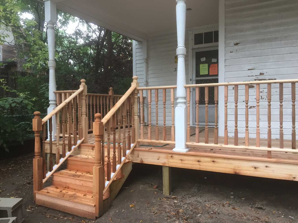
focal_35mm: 29
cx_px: 149
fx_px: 250
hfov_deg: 61.7
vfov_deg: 48.2
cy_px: 112
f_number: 2.2
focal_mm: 4.15
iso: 40
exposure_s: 1/30
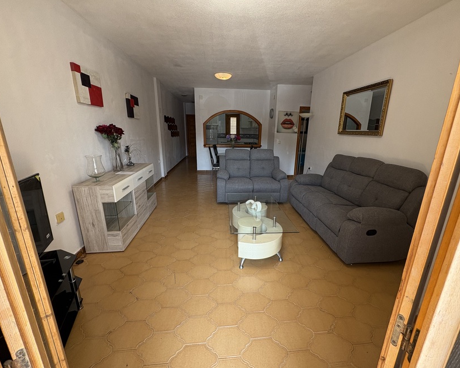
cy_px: 184
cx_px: 237
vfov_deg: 84.0
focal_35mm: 15
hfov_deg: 96.8
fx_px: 204
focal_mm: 2.22
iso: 125
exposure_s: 1/99
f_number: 2.2
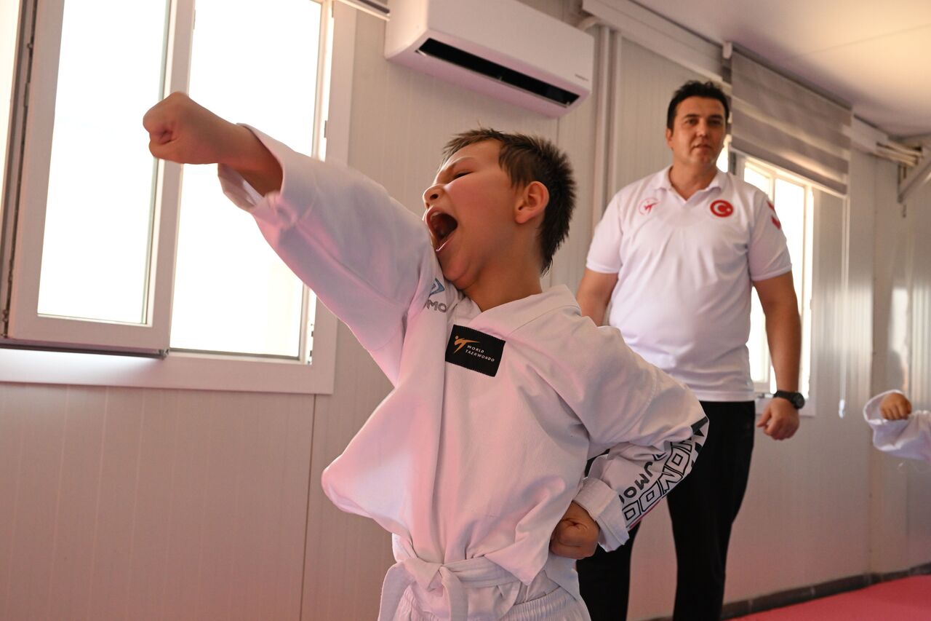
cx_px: 466
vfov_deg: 36.9
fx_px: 931
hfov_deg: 53.1
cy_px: 310
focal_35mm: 36
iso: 3200
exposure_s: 1/250
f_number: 8
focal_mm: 36
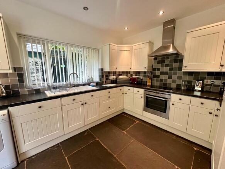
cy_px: 84
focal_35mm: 14
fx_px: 91
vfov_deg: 85.7
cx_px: 112
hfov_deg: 102.1
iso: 160
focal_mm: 2.22
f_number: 2.2
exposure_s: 1/100
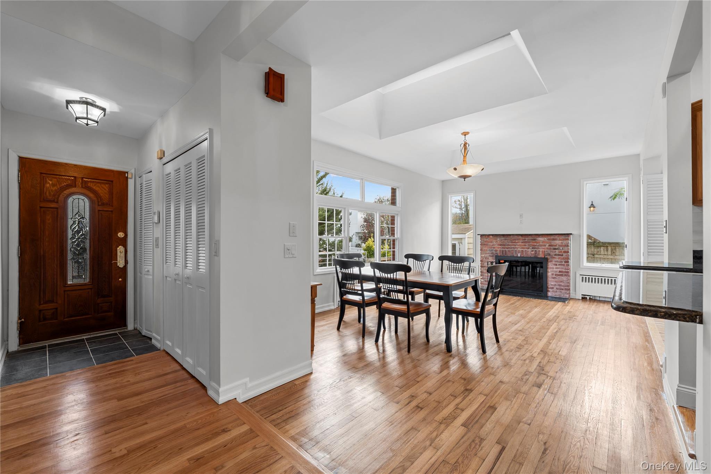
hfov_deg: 104.3
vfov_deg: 81.2
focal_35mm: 14
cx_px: 356
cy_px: 237
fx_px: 276
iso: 250
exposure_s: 1/2.5
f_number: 10
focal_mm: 14
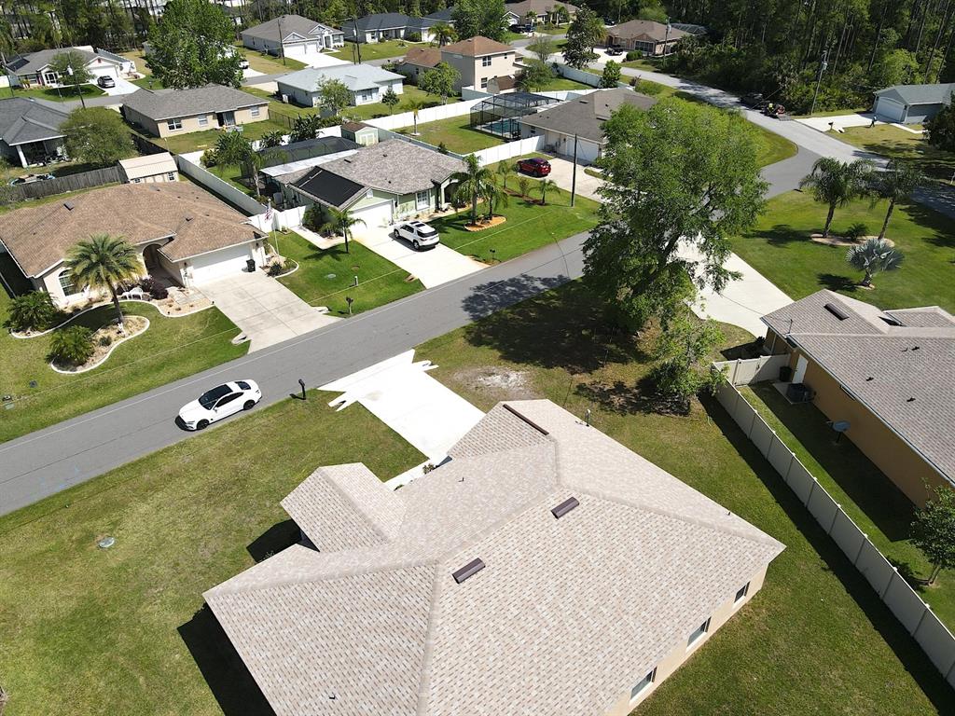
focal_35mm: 24
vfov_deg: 56.8
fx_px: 662
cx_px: 478
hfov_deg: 71.6
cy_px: 358
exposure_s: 1/800
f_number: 2.8
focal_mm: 4.5
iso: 100
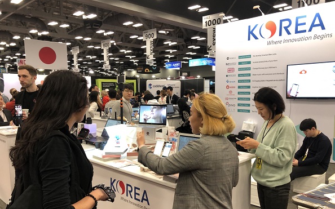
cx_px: 169
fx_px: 274
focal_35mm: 30
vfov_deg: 41.8
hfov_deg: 62.9
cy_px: 115
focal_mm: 4
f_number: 1.8
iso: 40
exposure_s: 1/24
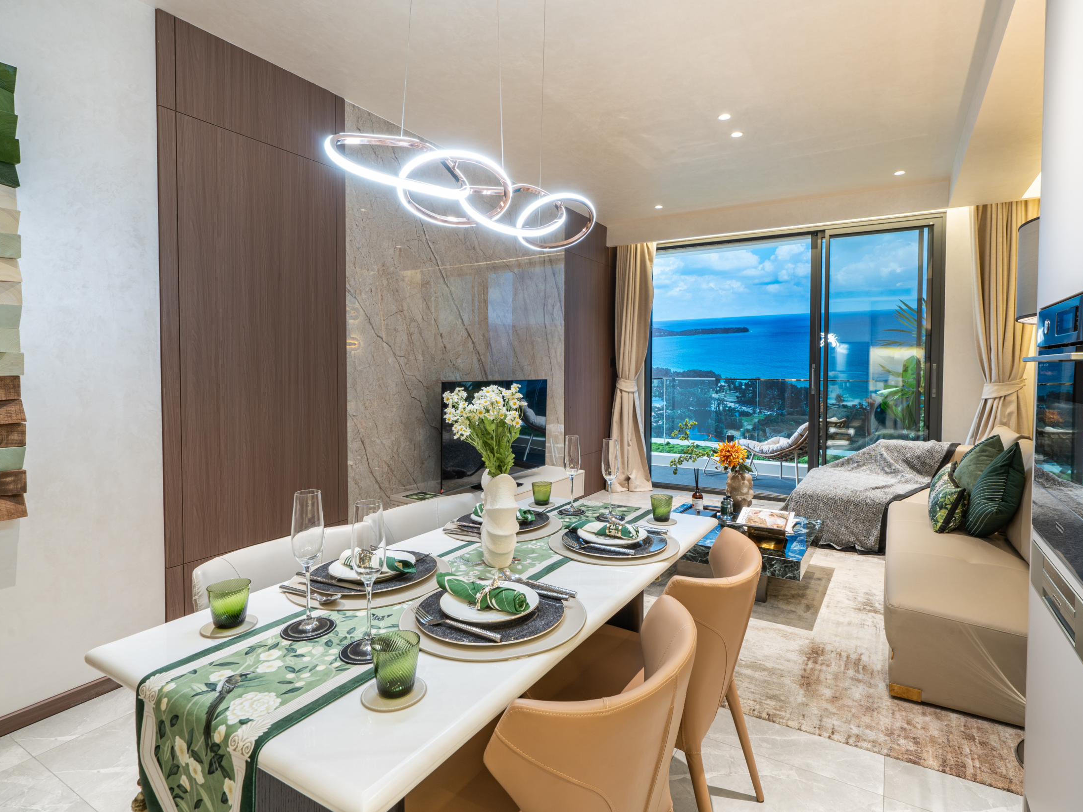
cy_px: 391
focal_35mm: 18
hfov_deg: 87.7
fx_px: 563
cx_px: 567
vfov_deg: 71.6
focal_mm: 16
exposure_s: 2
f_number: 11
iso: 100
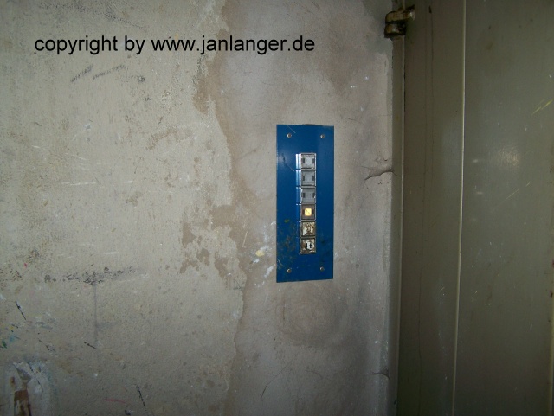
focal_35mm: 38
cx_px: 277
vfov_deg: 37.8
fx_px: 609
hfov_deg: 48.9
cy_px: 208
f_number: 2.8
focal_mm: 6.3
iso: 100
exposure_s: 1/60
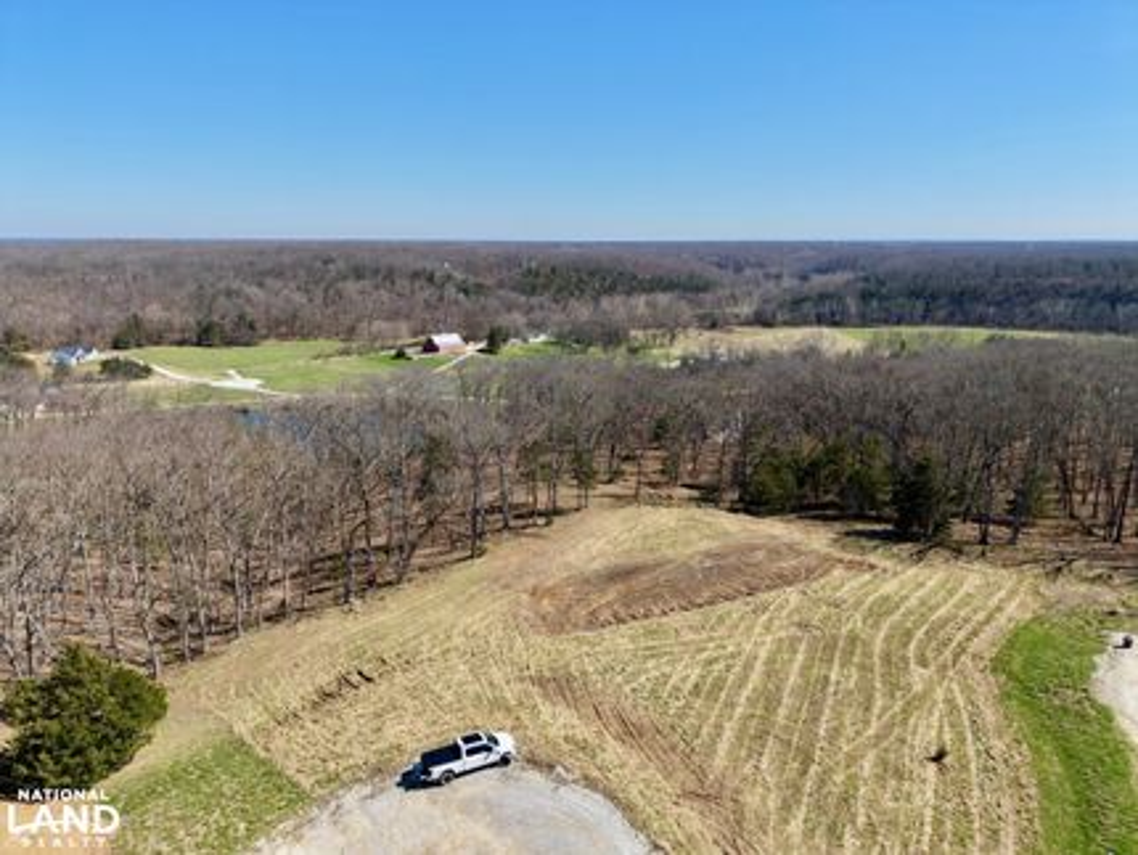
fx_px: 789
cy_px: 428
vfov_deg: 56.9
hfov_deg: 71.6
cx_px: 569
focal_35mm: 24
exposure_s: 1/5000
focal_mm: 8.67
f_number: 1.8
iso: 230
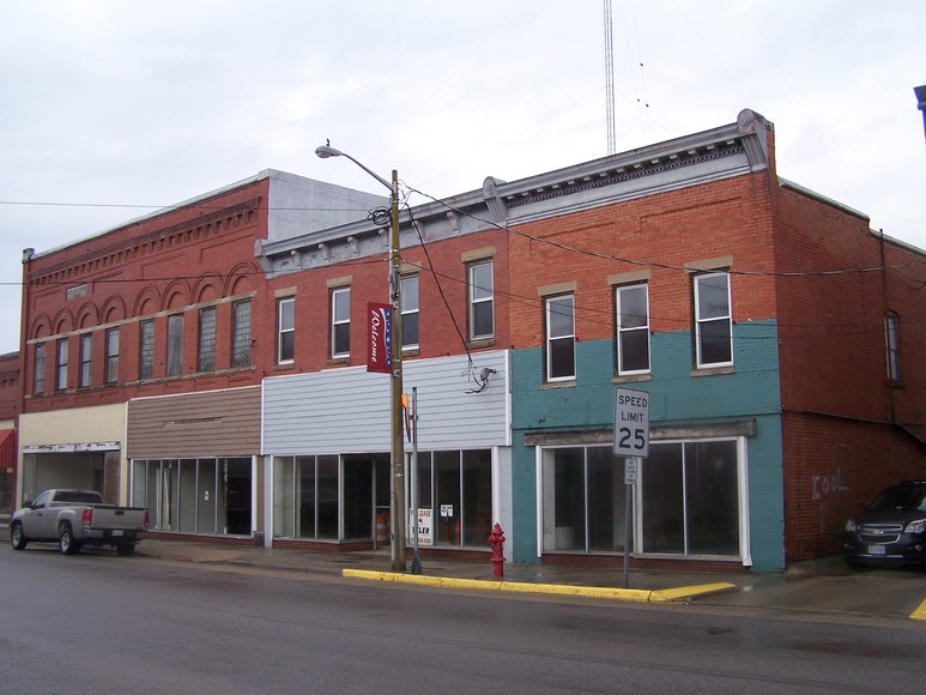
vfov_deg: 37.7
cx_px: 463
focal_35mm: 38
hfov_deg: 49.0
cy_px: 348
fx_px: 1017
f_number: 2.8
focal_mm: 6.3
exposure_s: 1/250
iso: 80
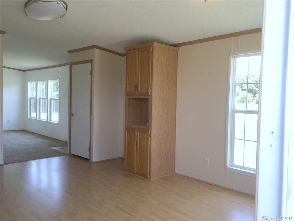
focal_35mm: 29
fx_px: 246
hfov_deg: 61.7
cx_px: 147
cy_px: 110
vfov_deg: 48.2
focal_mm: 4.15
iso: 50
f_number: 2.2
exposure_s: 1/120
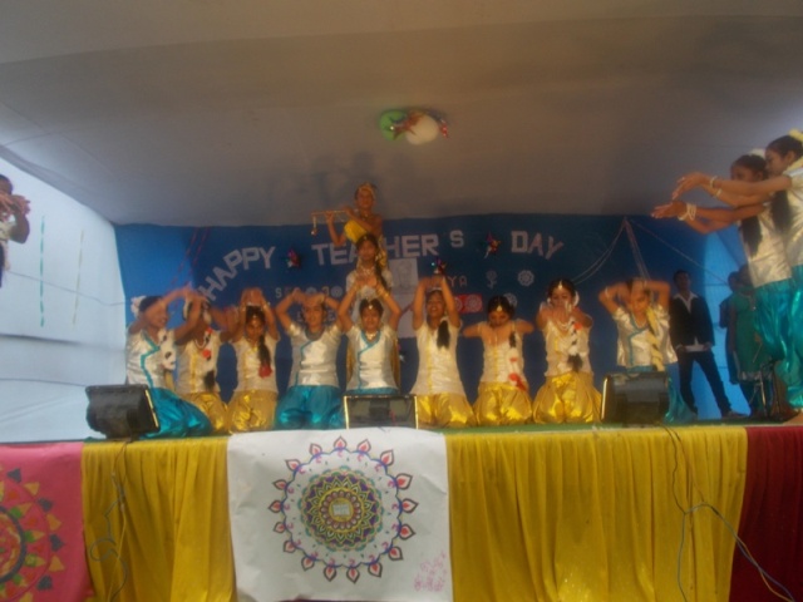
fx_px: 603
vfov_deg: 53.1
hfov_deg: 67.3
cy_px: 301
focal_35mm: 26
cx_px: 402
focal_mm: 4.6
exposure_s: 1/40
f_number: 3.2
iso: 80
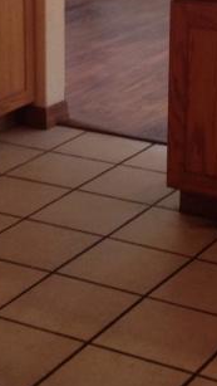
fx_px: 1226
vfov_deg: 17.3
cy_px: -29
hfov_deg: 10.1
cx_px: 102
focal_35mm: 120
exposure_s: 1/20
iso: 125
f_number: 2.4
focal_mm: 4.12
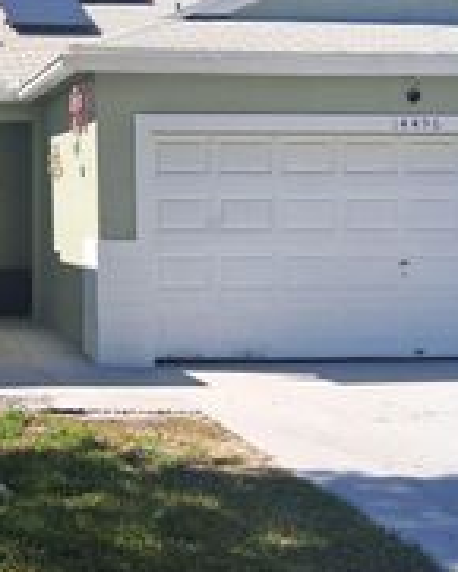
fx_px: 1185
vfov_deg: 26.7
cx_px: -25
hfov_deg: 21.0
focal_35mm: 70
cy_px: 137
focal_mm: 3.98
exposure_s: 1/430
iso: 25
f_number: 1.8
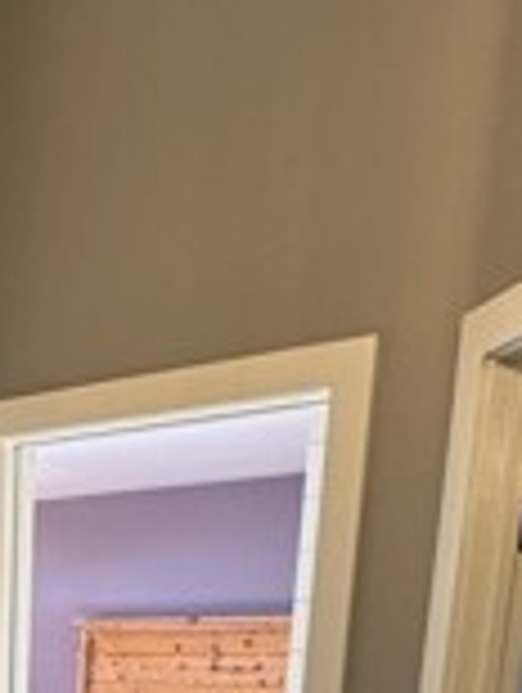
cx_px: -58
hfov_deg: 23.6
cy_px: 981
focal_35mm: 58
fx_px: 1163
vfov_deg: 26.2
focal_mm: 2.22
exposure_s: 1/120
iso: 200
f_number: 2.2
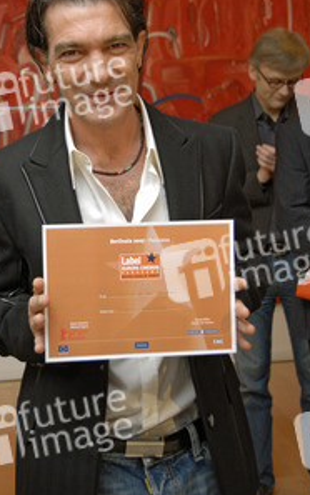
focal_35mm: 66
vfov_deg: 30.9
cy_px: 180
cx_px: 97
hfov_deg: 19.7
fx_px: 891
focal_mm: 32
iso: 400
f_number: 4.2
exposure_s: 1/60
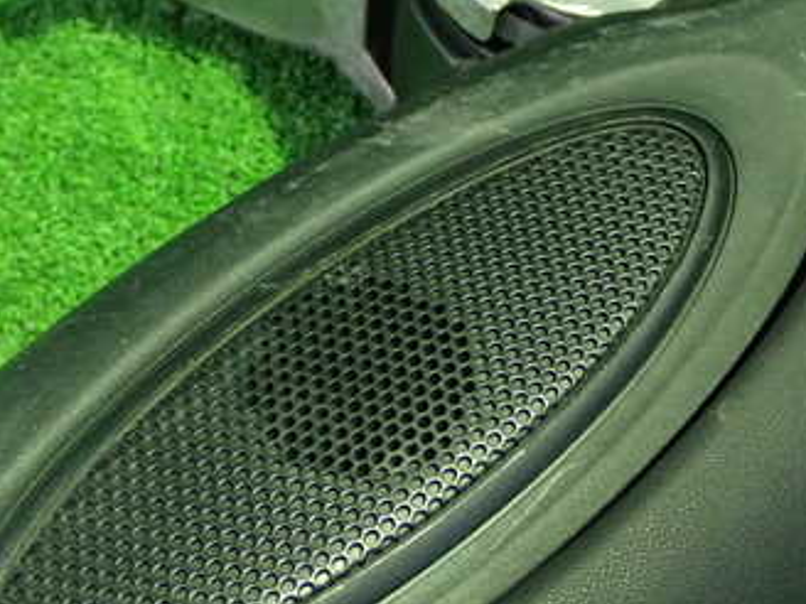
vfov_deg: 19.6
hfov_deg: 26.0
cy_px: 314
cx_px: 342
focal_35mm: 75
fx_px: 1746
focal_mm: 7.31
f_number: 2.8
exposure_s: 1/13
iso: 800
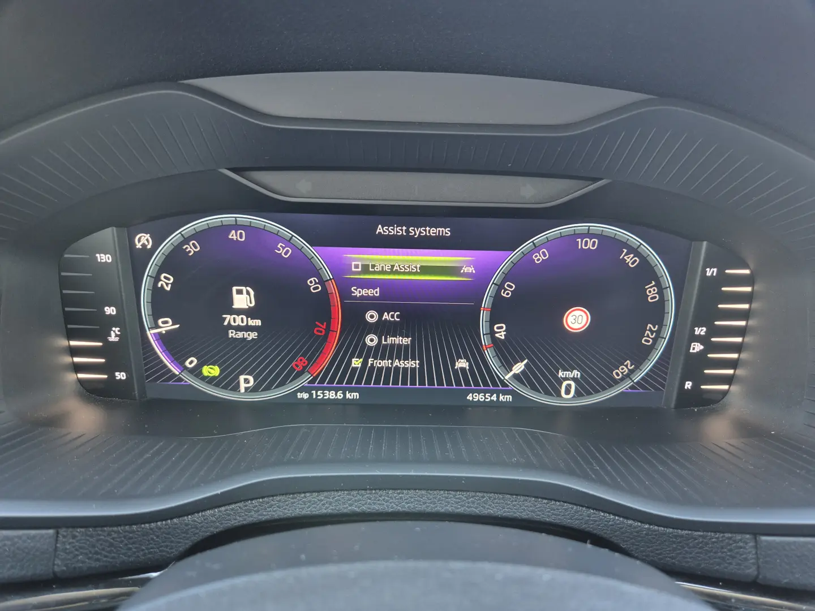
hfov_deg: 73.9
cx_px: 408
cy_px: 306
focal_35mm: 23
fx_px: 542
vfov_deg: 58.9
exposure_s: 1/42
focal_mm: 5.4
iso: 320
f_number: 1.8
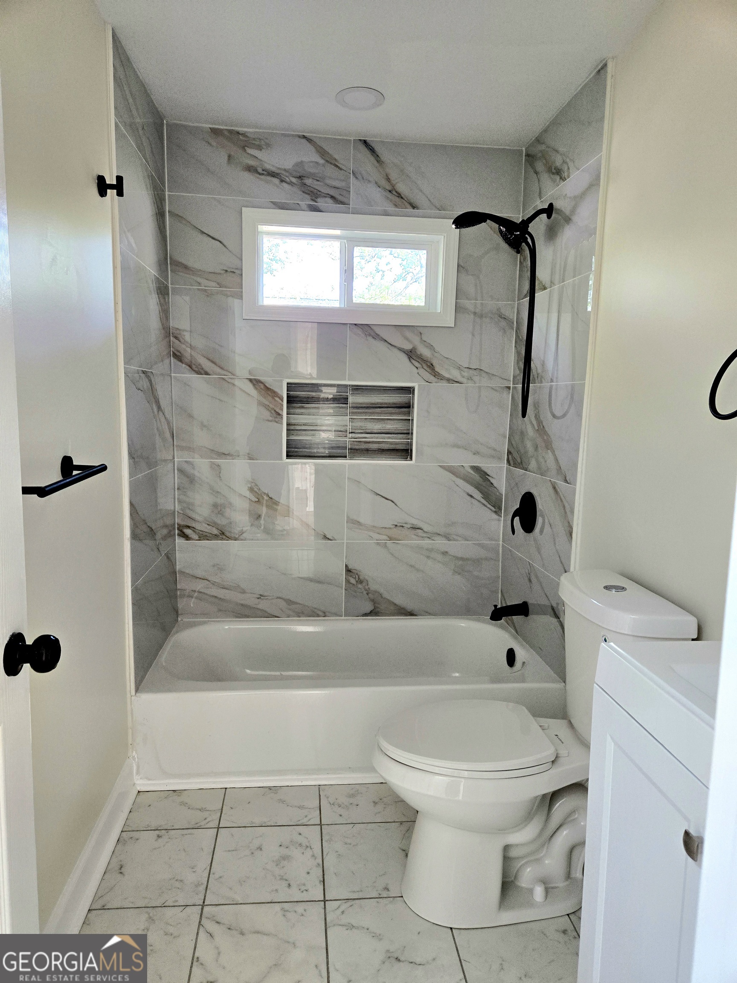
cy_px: 492
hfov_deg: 58.9
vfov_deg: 73.9
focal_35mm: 23
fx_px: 653
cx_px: 368
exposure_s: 1/120
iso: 200
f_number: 1.8
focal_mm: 5.4
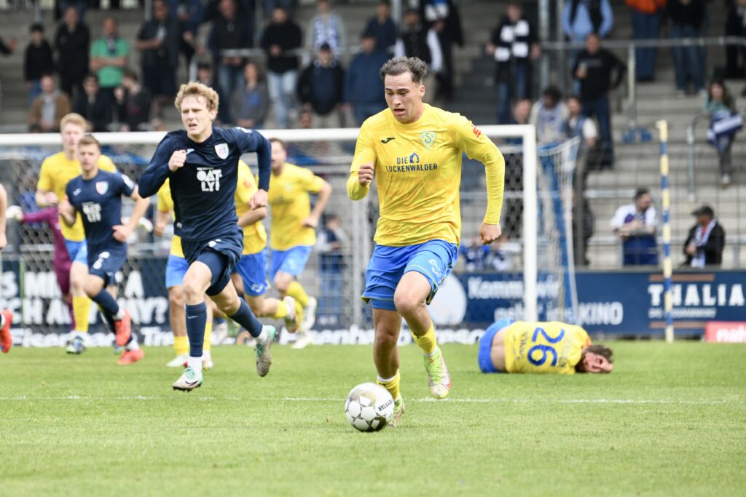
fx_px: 7875
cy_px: 248
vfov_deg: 3.6
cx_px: 373
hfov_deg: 5.4
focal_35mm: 380
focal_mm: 380
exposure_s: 1/2000
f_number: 5.6
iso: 1250
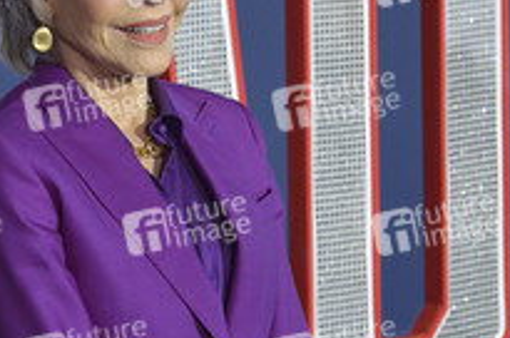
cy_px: 164
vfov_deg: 5.0
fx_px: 3890
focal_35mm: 275
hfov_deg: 7.5
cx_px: 119
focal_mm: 125
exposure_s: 1/320
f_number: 6.3
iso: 2000
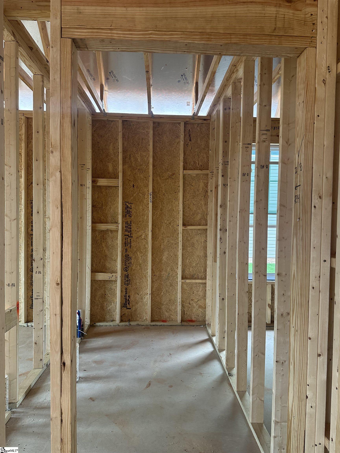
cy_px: 226
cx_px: 170
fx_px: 314
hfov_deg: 56.8
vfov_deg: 71.6
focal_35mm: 24
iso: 160
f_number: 1.78
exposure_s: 1/121
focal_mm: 6.86
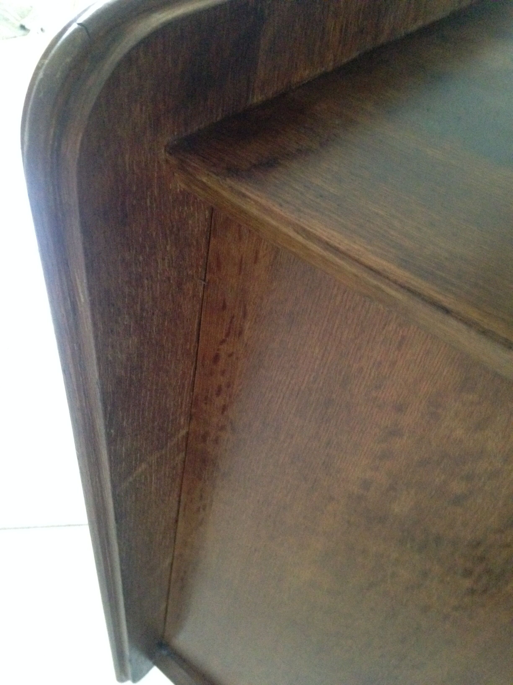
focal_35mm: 33
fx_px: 652
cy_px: 342
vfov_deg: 55.4
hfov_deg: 42.9
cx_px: 256
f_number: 2.4
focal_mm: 4.12
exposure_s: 1/17
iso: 800
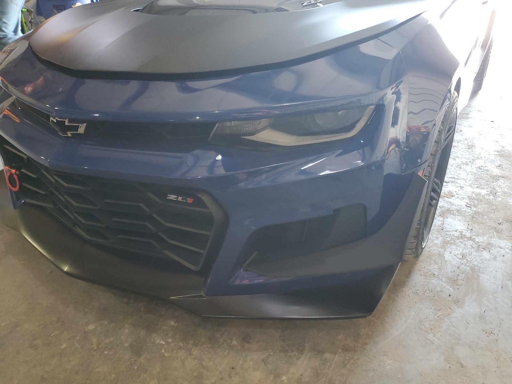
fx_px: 385
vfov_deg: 53.1
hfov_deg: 67.3
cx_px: 256
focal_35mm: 26
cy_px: 192
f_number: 1.5
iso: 219
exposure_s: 1/60.2
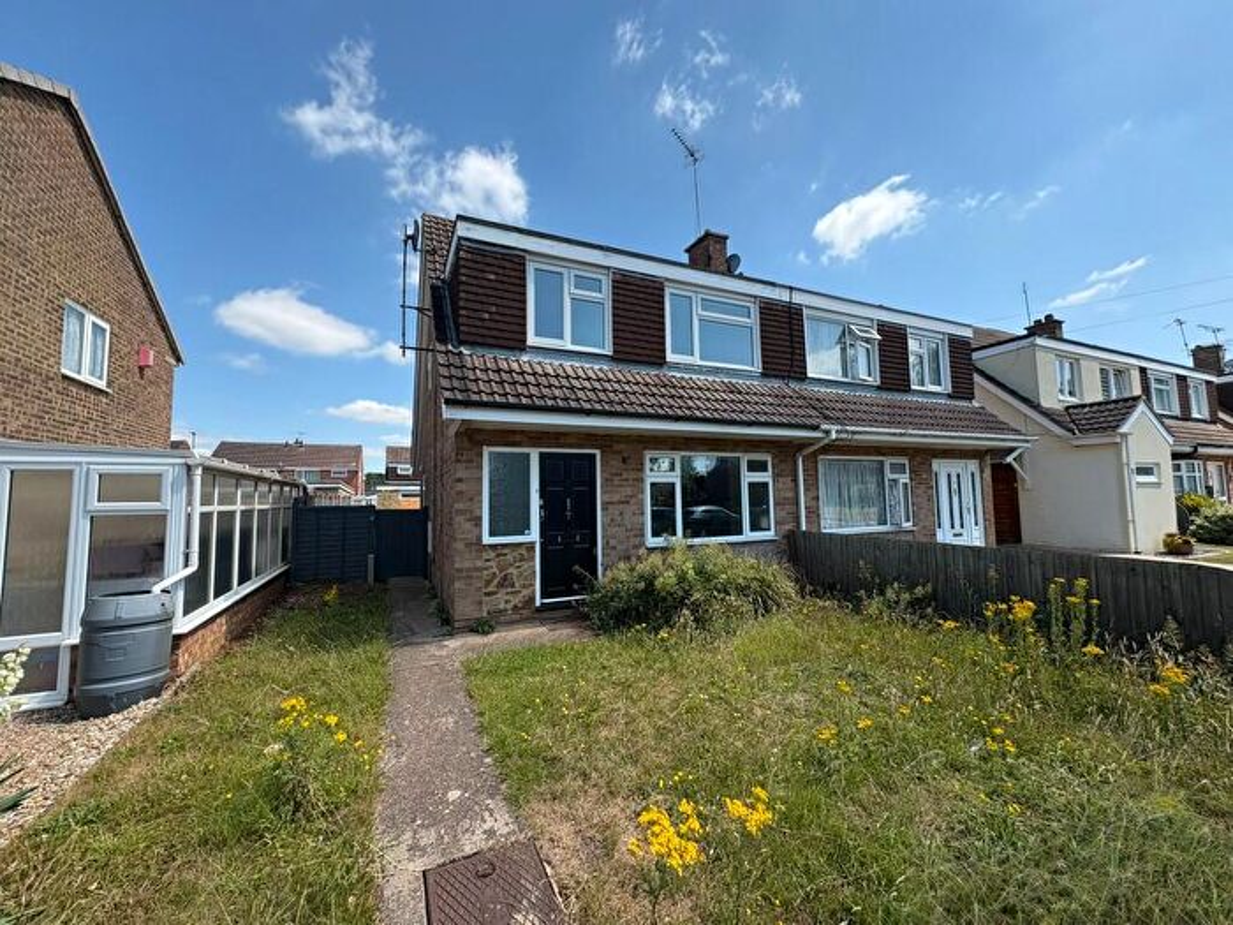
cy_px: 462
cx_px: 616
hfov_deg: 102.1
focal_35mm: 14
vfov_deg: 85.7
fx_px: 499
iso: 64
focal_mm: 2.22
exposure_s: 1/771
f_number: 2.2
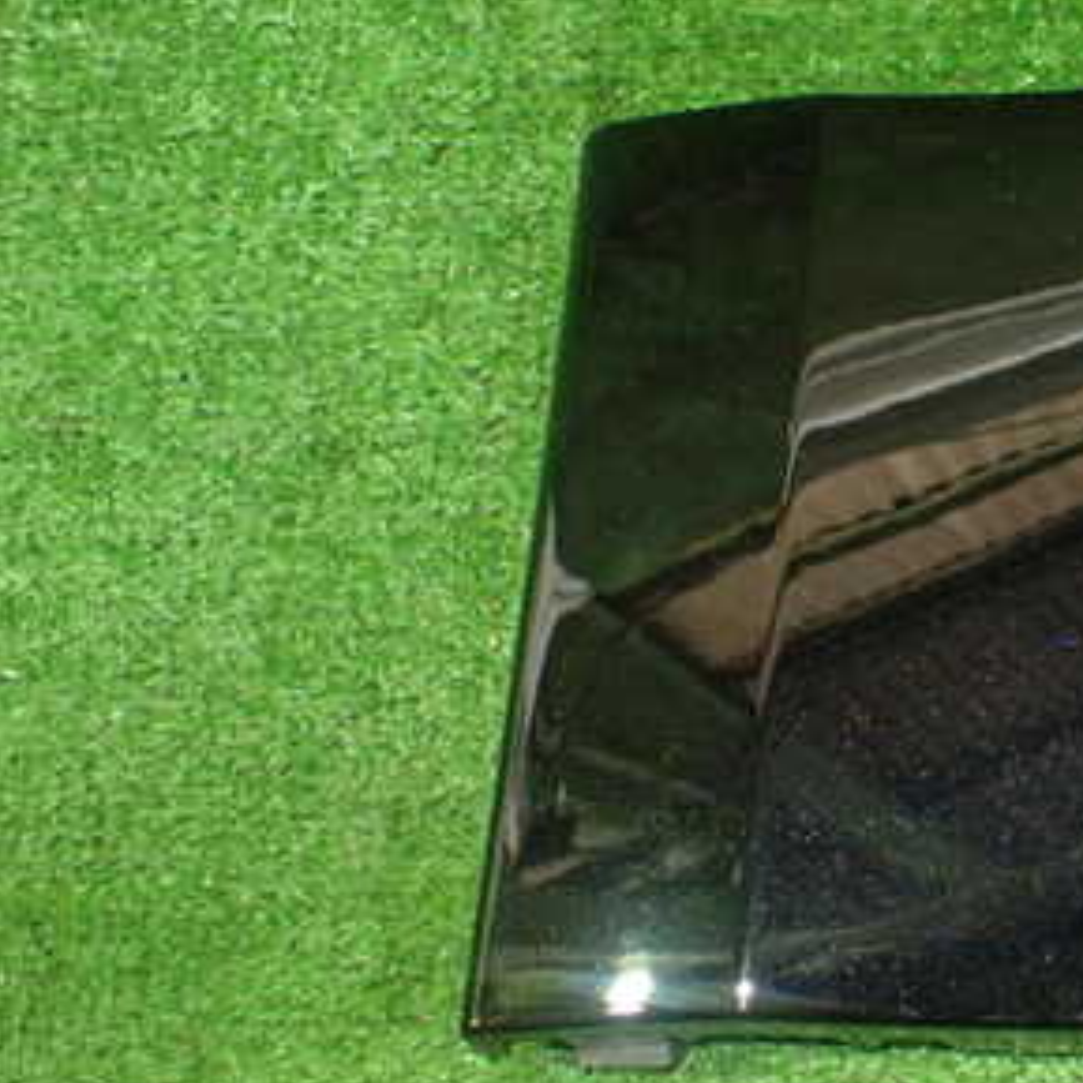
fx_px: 1947
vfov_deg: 31.1
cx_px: 1120
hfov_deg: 28.8
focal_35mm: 55
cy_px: 570
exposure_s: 1/40
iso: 800
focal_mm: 5.4
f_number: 2.3
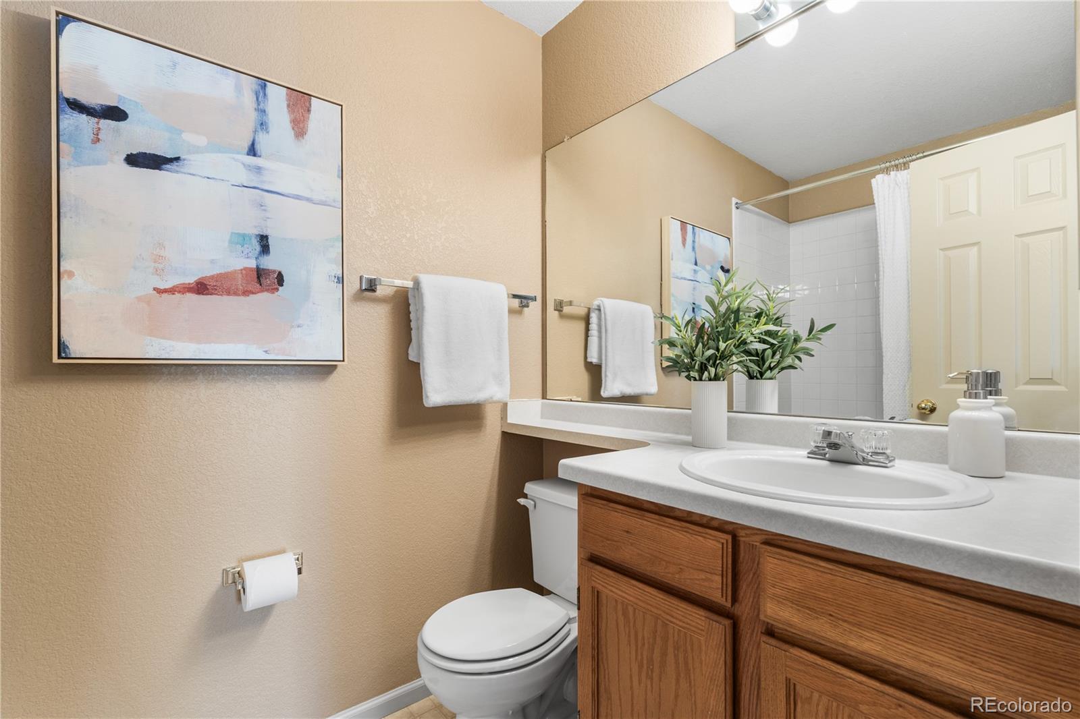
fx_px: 495
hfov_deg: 95.0
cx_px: 540
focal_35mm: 16
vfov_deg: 72.0
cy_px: 360
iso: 400
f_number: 8
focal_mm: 16.5
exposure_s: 1/3
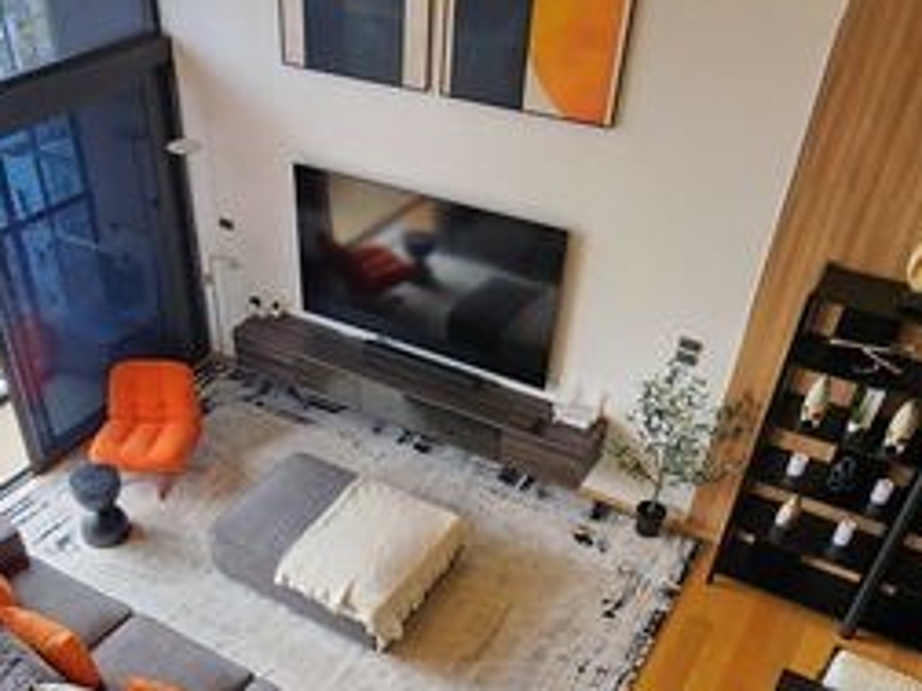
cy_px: 517
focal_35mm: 32
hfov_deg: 56.2
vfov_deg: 42.8
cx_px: 355
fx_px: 852
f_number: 2.2
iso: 50
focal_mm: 2.2
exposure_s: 1/50
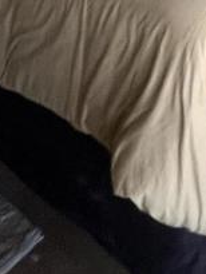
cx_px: 333
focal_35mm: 65
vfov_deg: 21.3
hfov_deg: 19.0
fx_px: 515
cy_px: -203
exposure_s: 1/60
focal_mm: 1.57
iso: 250
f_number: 1.8
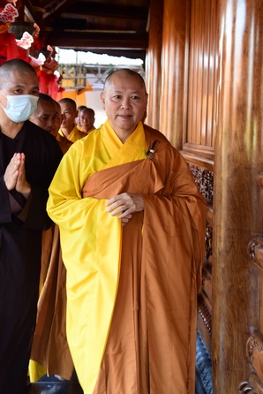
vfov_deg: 28.5
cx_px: 114
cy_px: 113
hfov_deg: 19.5
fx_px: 766
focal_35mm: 70
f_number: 5
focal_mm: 48
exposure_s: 1/50
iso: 400
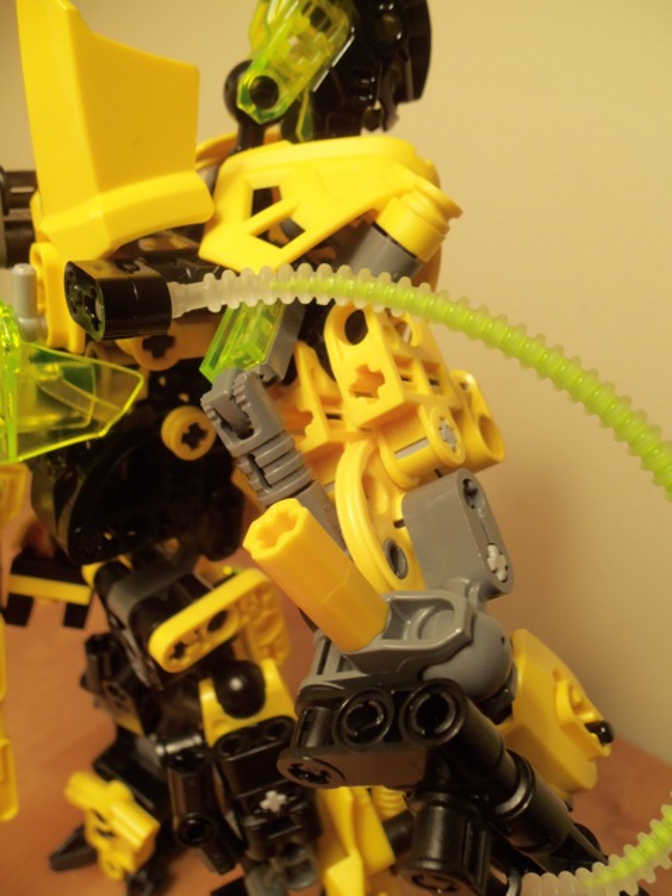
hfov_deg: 48.2
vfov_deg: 61.7
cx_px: 336
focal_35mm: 29
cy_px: 448
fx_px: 751
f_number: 3.4
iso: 80
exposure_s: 1/30
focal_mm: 5.2
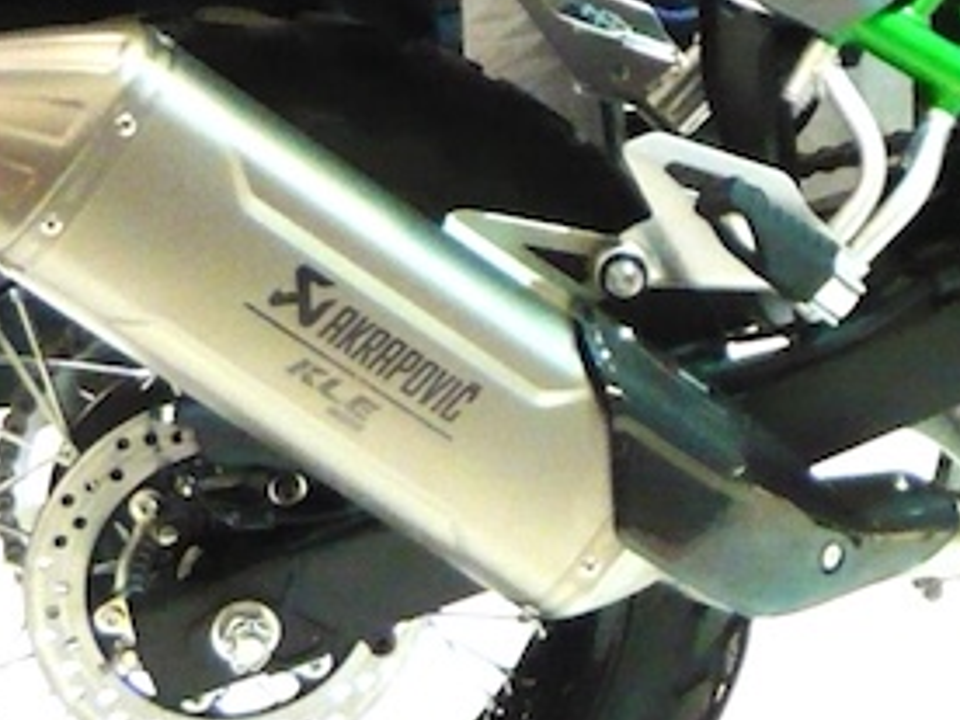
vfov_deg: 9.5
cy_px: -306
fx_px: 4243
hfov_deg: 12.3
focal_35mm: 153
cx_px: 1430
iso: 400
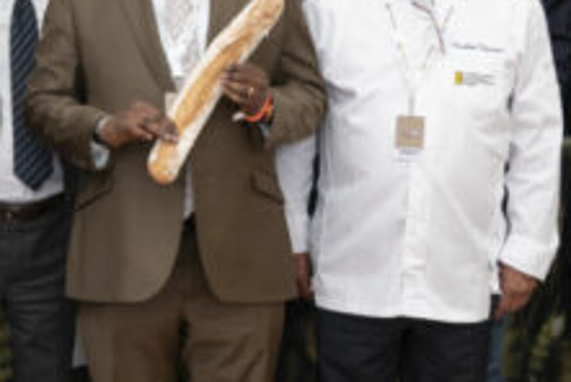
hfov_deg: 15.4
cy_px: 150
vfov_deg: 11.6
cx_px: -380
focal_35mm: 118
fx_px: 1874
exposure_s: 1/200
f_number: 5.6
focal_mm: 34
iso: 400
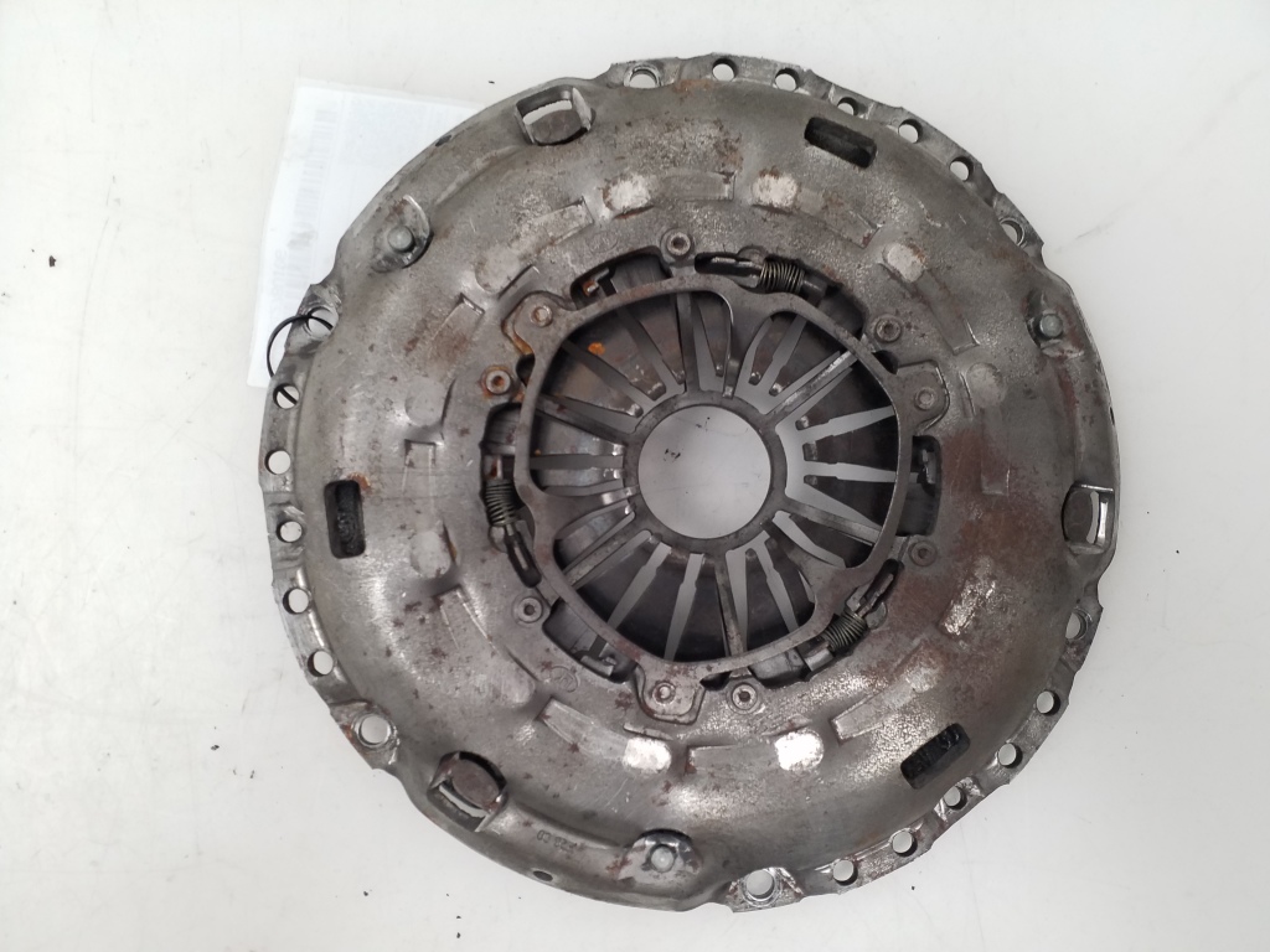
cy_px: 476
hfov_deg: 65.3
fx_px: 991
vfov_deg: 51.4
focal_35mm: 27
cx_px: 635
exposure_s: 1/50
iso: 125
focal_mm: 3.6
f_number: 1.9
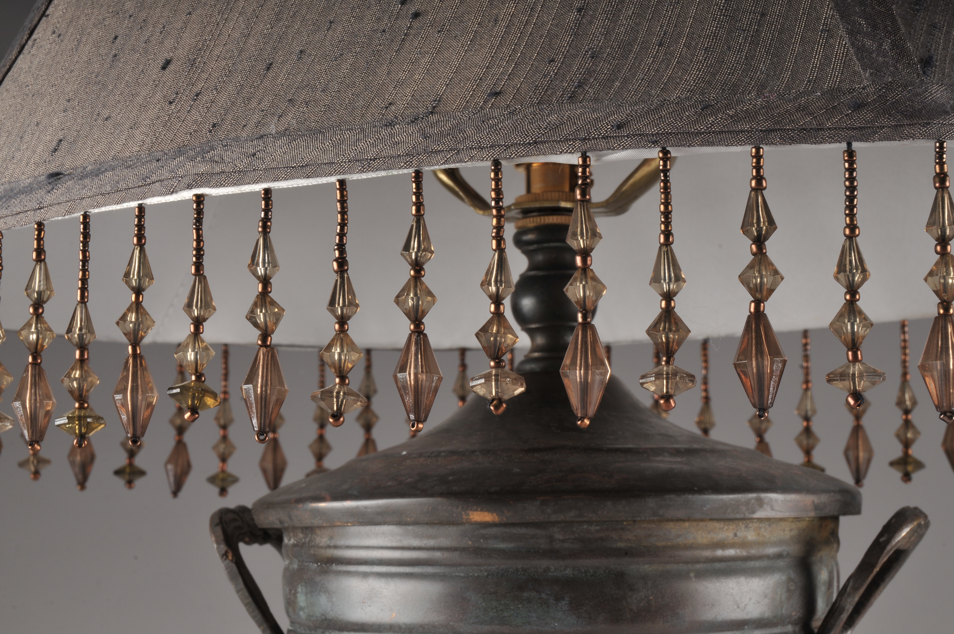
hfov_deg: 27.0
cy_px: 317
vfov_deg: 18.1
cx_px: 477
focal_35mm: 75
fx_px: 1985
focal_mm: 50
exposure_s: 1/250
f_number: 22
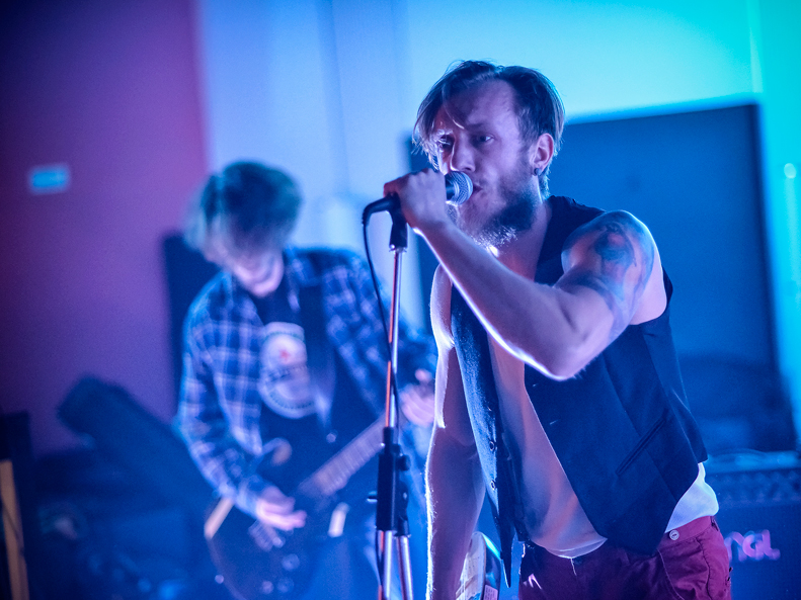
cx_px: 439
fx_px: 2152
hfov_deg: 21.1
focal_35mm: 93
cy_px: 298
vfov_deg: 15.9
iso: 6400
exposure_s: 1/200
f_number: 1.8
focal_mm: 85
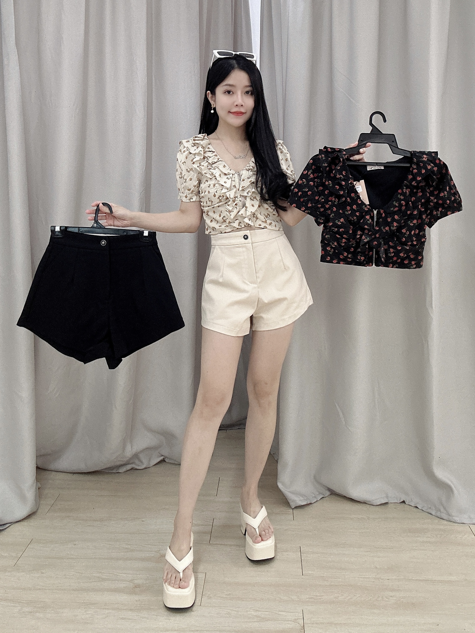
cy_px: 316
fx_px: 421
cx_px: 238
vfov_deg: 73.9
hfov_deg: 58.9
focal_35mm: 23
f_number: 1.9
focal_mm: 2.69
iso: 100
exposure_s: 1/50
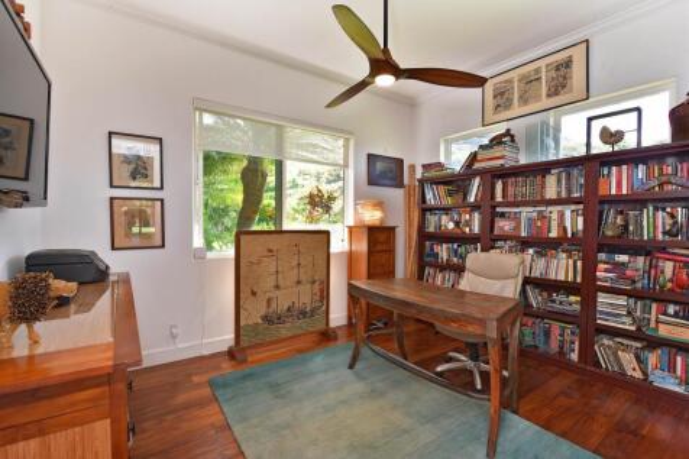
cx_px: 344
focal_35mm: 16
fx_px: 306
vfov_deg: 73.7
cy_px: 230
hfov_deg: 96.8
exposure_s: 1/60
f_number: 16
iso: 2800
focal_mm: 16
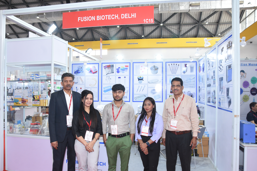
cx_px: 128
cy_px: 86
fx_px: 193
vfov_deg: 47.9
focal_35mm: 27
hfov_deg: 67.4
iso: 1000
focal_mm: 18
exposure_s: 1/100
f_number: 6.3
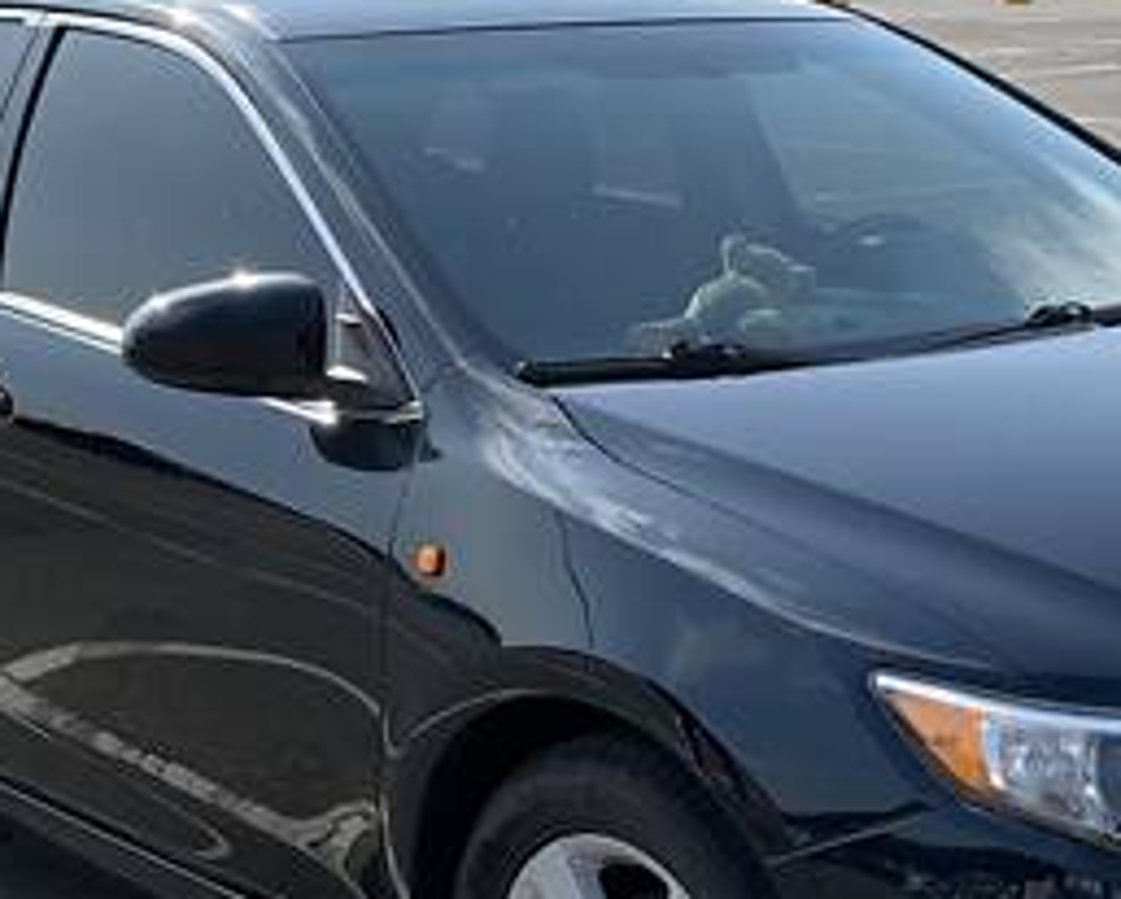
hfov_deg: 23.9
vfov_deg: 19.3
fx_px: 2623
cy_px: 690
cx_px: 816
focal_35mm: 79
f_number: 1.8
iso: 25
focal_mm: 4.2
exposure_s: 1/1314
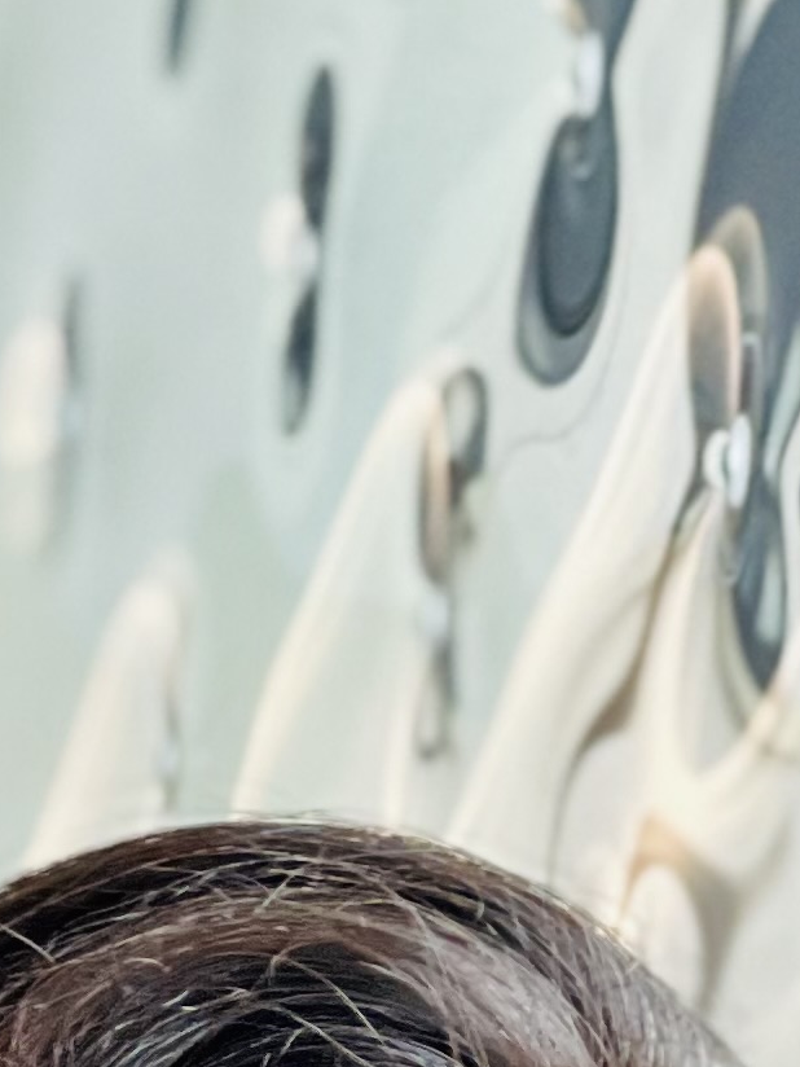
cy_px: 2212
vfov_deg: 5.2
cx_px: 913
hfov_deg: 3.9
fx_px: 11617
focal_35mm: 377
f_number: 2.8
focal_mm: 9
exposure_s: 1/121
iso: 160
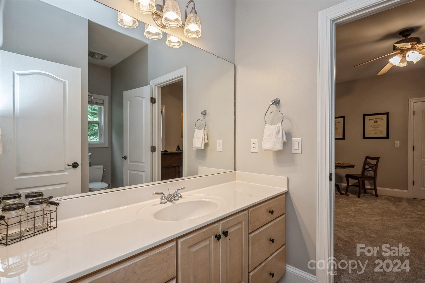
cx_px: 212
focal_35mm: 17
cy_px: 142
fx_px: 201
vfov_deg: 70.3
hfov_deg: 93.3
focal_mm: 17
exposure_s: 1/13
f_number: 8
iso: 200
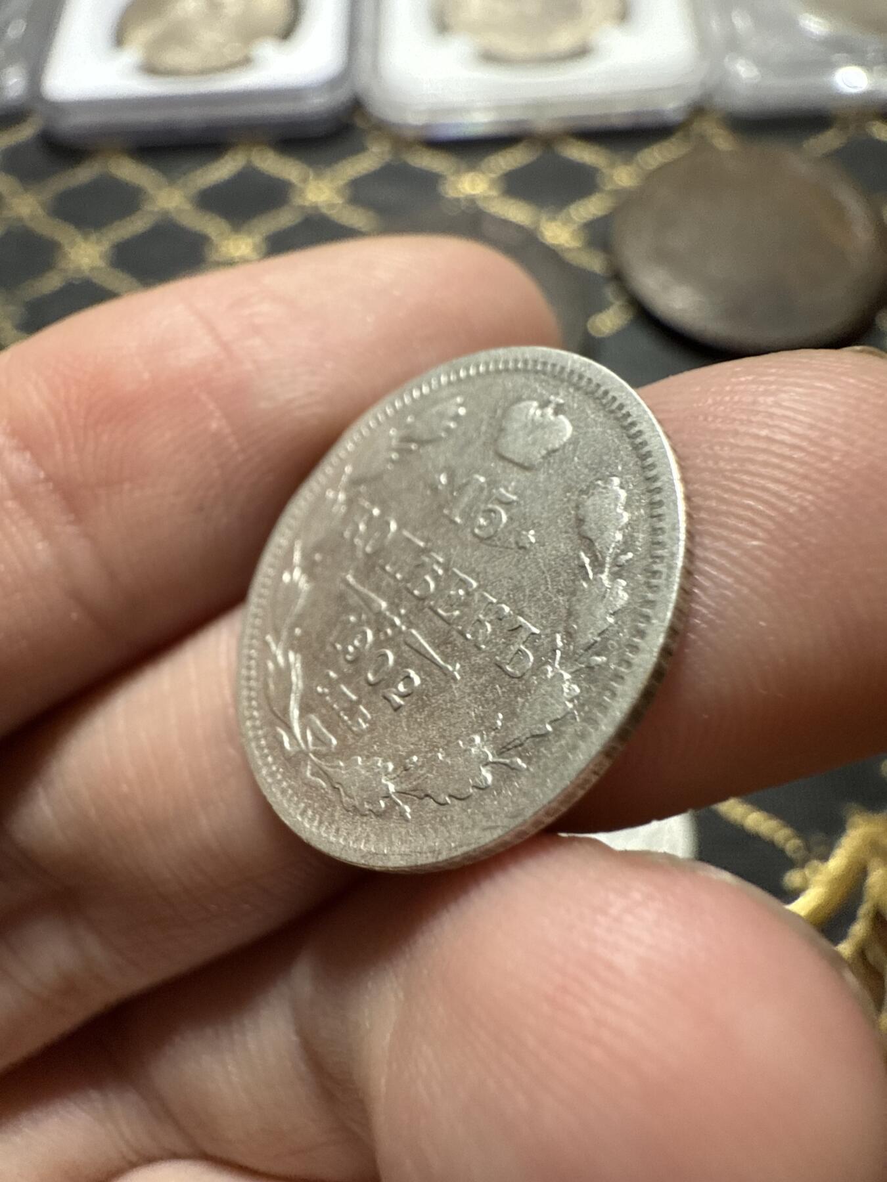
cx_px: 444
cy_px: 591
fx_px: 820
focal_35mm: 24
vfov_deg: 71.6
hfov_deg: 56.8
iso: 320
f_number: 2.2
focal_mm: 2.22
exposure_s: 1/71
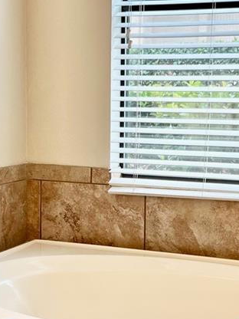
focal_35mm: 75
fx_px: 690
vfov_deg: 26.0
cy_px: 159
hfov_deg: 19.6
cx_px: 138
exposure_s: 1/120
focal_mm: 5.7
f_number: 1.5
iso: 40
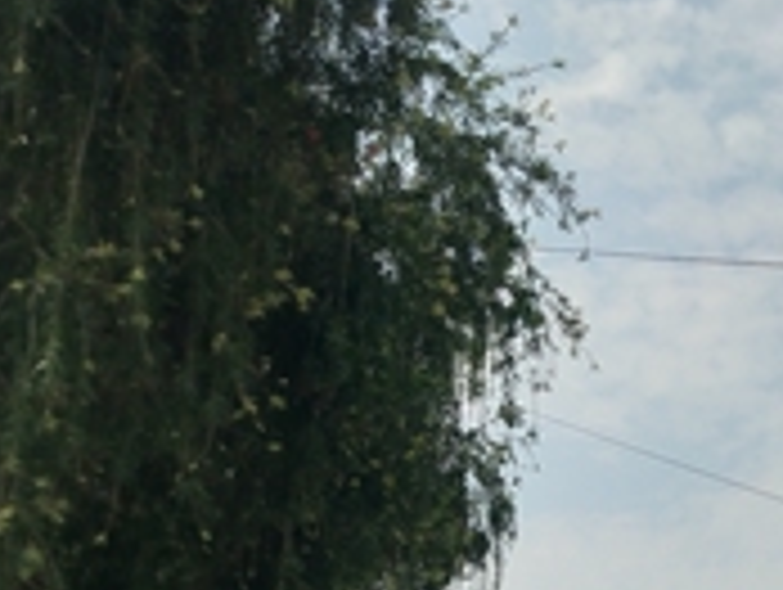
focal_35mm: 86
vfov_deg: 16.9
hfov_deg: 21.7
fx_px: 1948
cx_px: 828
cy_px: 574
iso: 51
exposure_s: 1/3426
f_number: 1.8
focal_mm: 3.95
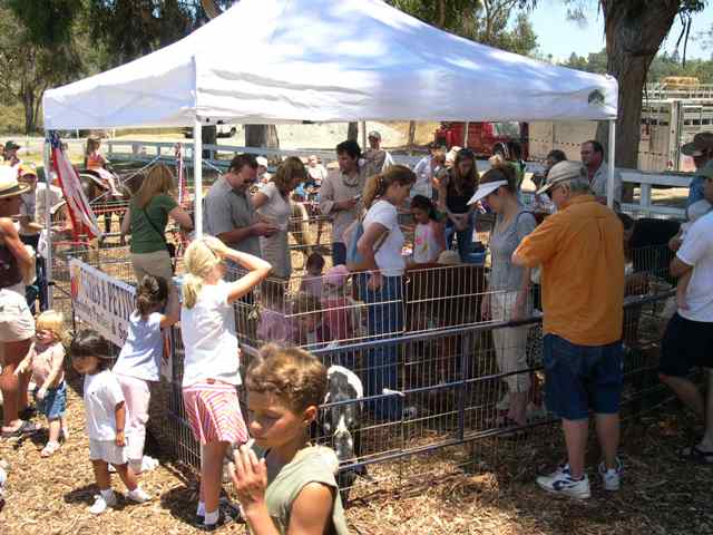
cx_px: 356
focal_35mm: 38
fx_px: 783
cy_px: 268
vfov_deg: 37.7
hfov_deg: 49.0
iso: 400
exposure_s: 1/403
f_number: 7.6
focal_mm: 8
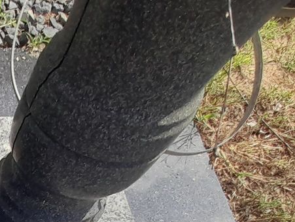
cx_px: -152
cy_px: 348
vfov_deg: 23.5
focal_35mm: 47
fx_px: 401
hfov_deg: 27.4
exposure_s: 1/1007
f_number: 2.2
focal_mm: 1.42
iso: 40
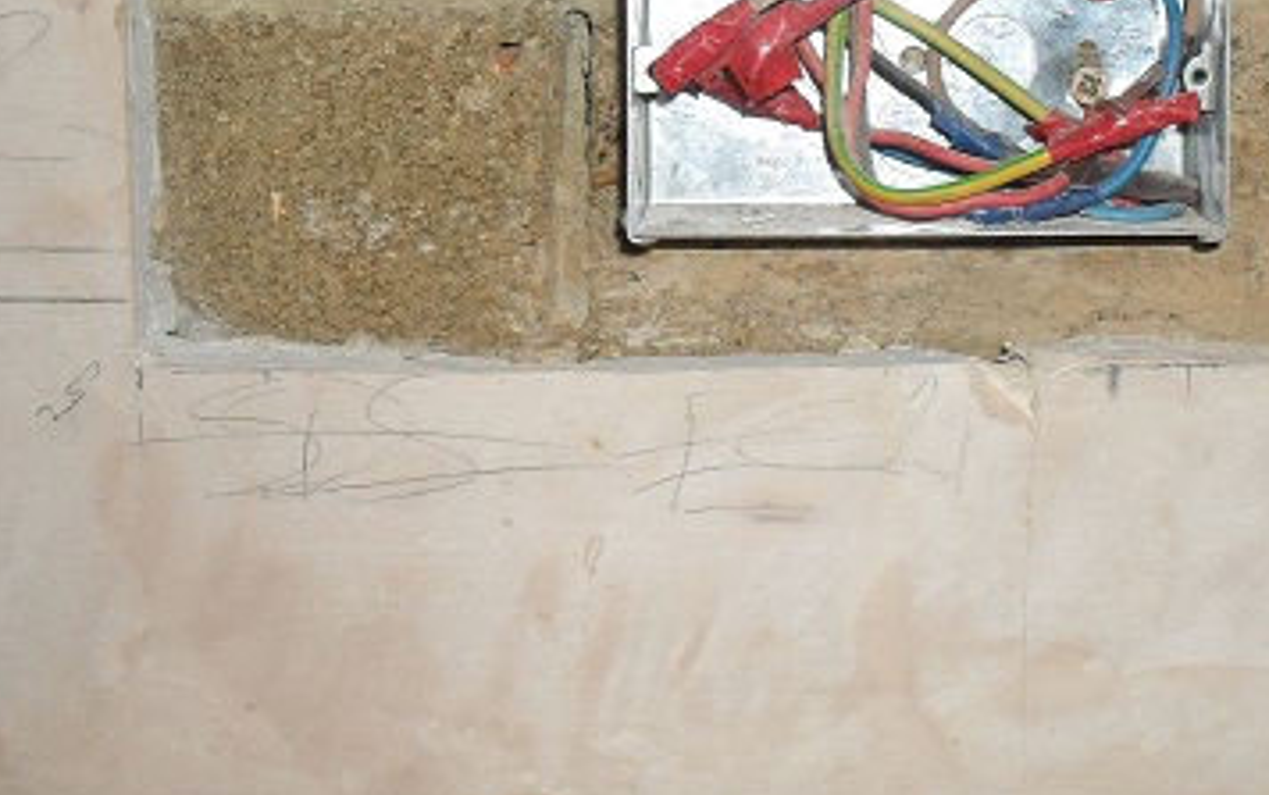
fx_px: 1869
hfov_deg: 37.1
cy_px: 166
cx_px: 839
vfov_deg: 23.7
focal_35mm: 54
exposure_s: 1/45
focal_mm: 6.3
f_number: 3.2
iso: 200
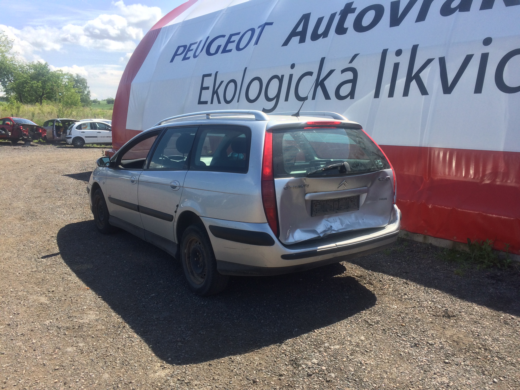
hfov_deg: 61.7
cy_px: 195
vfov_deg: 48.2
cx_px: 260
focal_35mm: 29
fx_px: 436
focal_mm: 4.15
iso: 32
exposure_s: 1/1244
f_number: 2.2
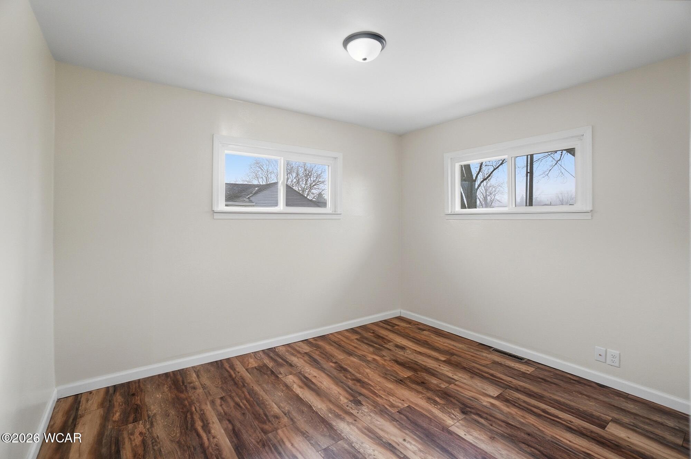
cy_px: 230
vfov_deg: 77.2
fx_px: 288
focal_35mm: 15
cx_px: 346
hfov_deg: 100.4
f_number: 8
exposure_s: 1/160
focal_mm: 10
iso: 125
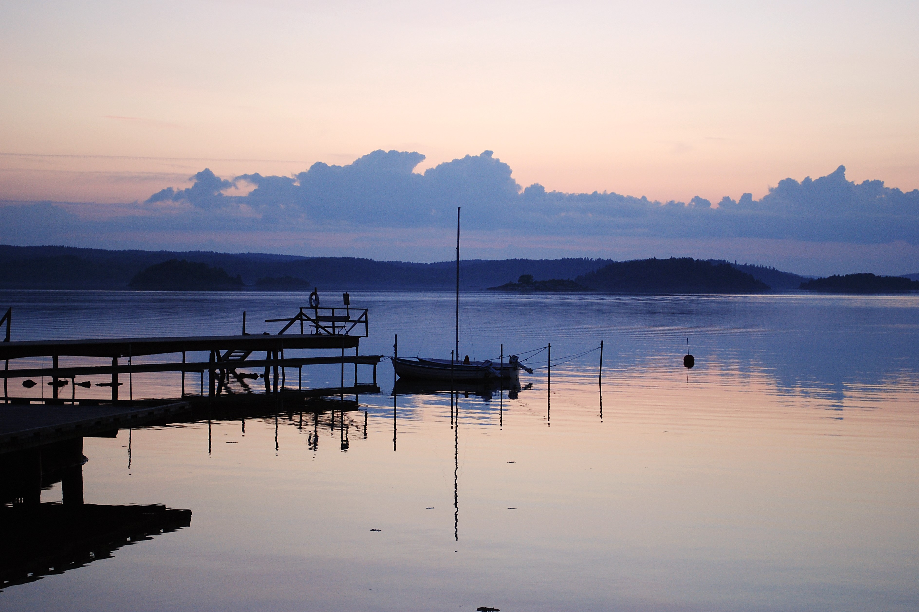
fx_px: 1723
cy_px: 306
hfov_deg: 29.9
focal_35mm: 68
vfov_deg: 20.2
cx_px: 460
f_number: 5.3
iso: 400
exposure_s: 1/25
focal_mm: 45
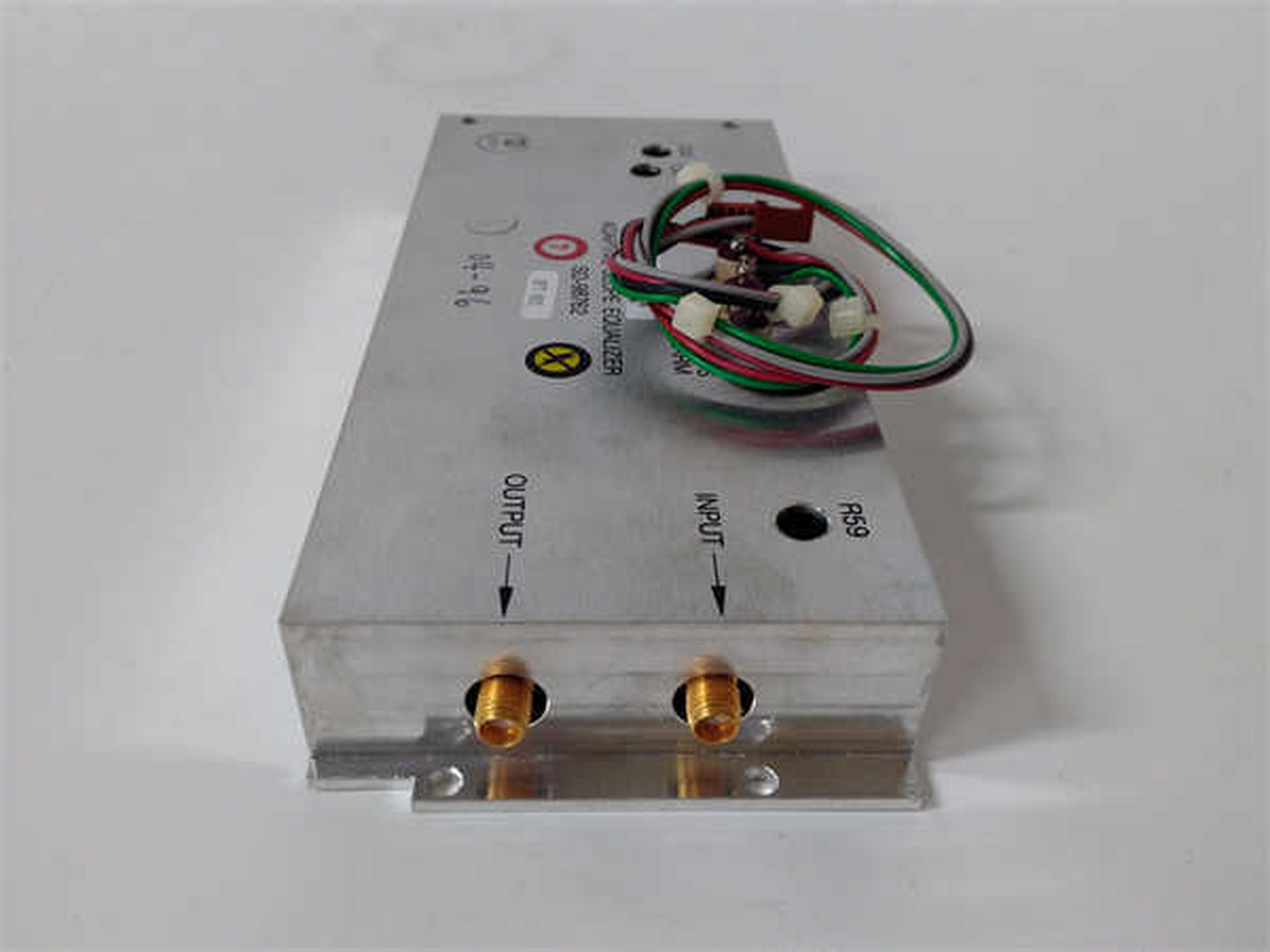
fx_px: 991
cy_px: 476
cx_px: 635
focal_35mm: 27
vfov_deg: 51.4
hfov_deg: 65.3
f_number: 2
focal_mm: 3.79
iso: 294
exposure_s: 1/33
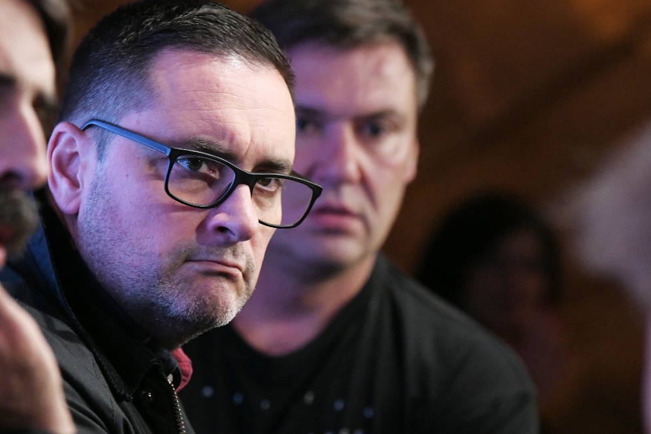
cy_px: 181
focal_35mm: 230
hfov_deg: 8.9
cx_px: 221
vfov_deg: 6.0
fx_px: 4158
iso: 4000
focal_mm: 140
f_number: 4
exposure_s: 1/320
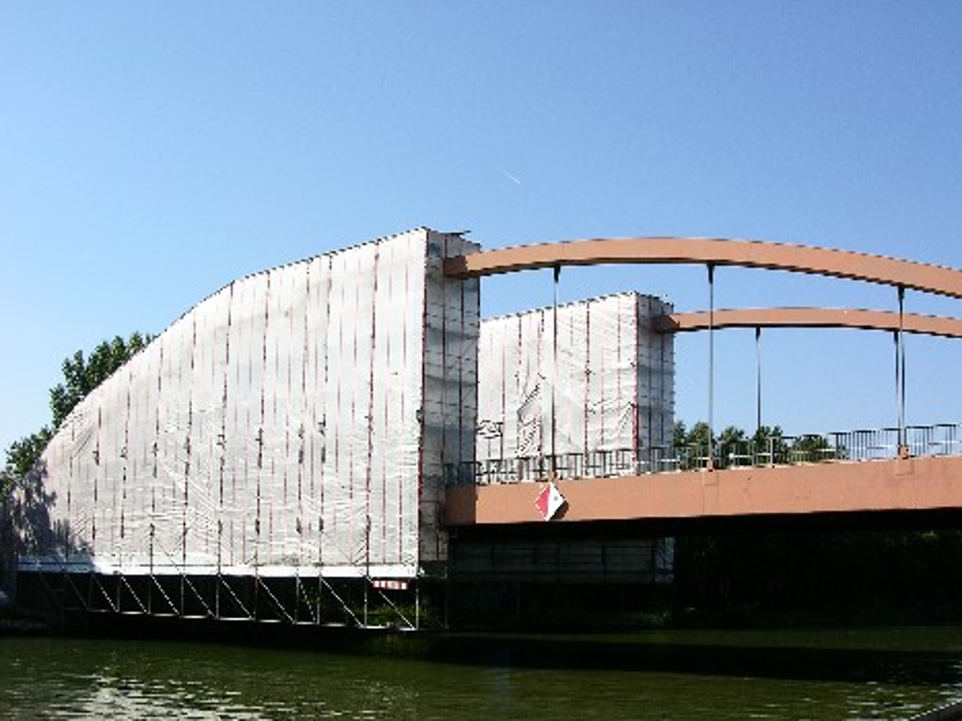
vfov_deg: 32.8
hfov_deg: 42.8
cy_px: 424
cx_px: 570
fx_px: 1222
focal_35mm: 44
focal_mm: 8.9
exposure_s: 1/147
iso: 50
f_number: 8
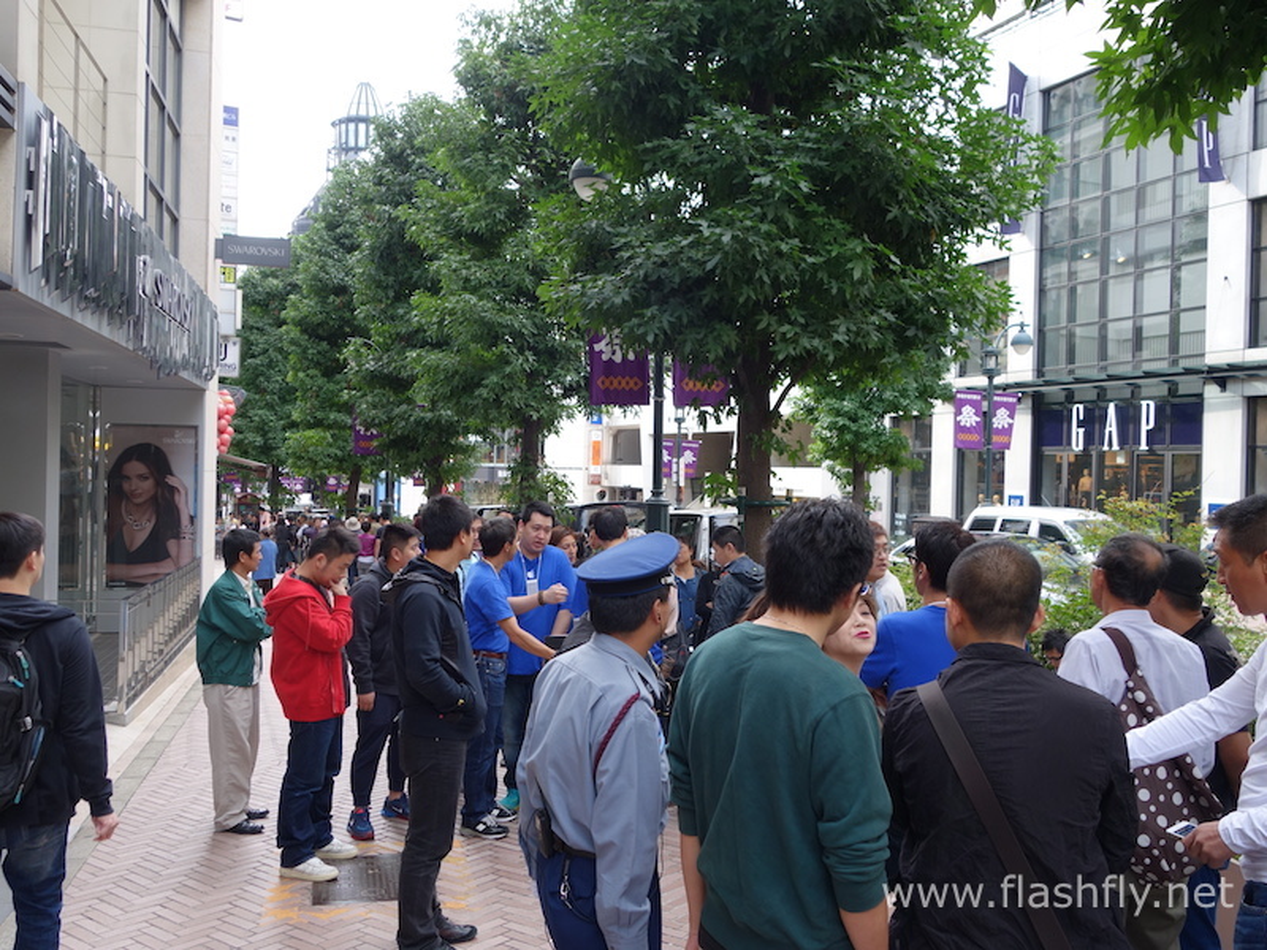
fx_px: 1025
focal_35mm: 28
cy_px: 475
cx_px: 634
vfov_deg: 49.7
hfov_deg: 63.4
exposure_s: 1/100
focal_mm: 10.4
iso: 160
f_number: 3.2
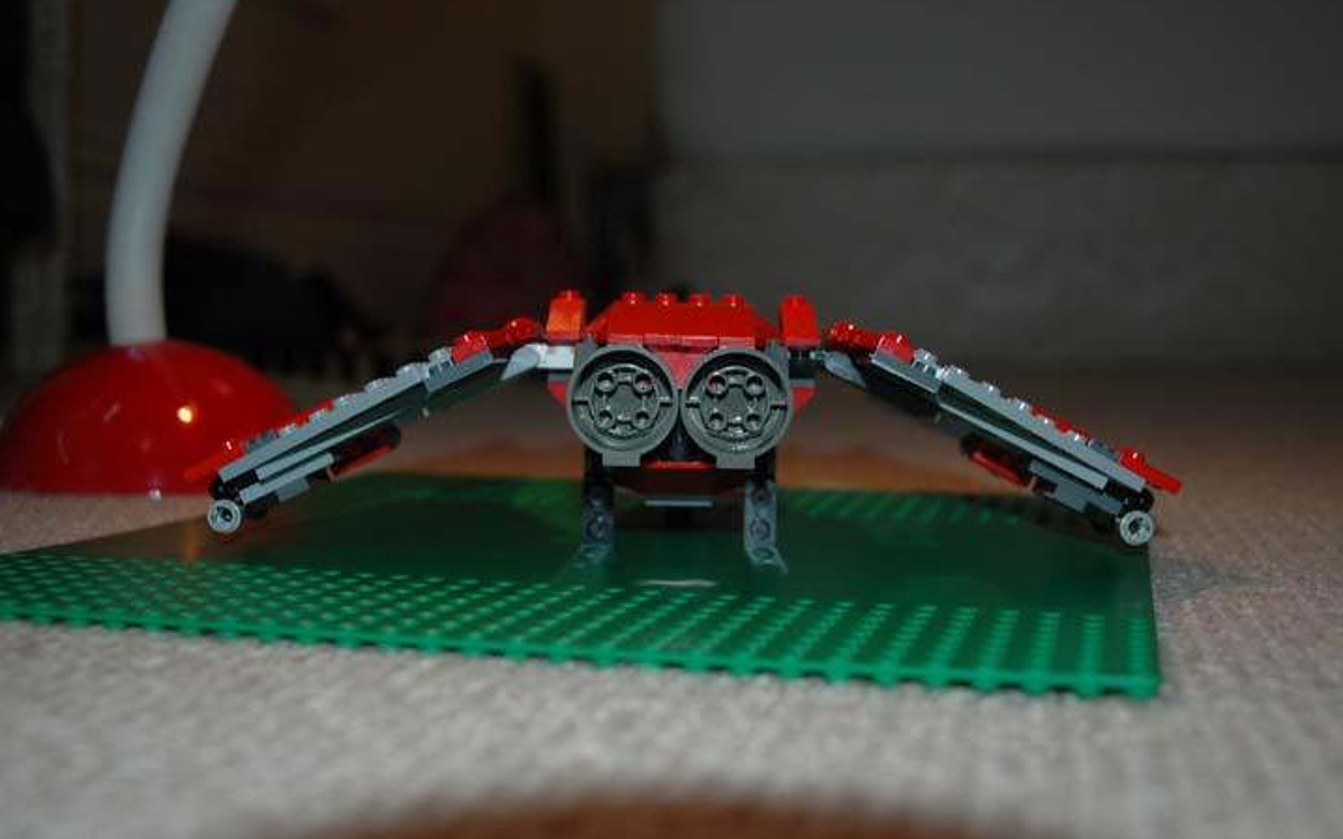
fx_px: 1739
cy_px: 421
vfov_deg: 27.1
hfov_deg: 42.2
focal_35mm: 48
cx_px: 671
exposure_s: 1/60
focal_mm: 31
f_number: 4
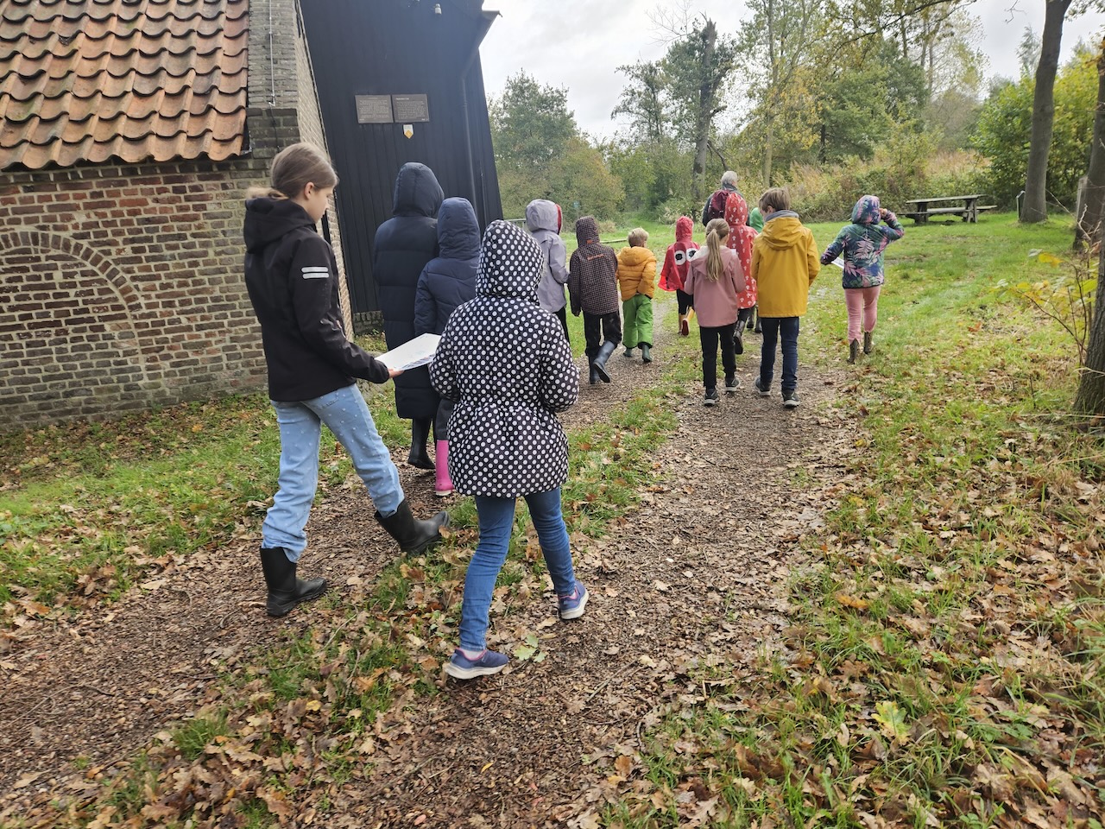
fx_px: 734
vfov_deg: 58.9
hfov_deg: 73.9
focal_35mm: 23
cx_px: 552
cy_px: 414
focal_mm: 5.4
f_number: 1.8
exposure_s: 1/180
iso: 50
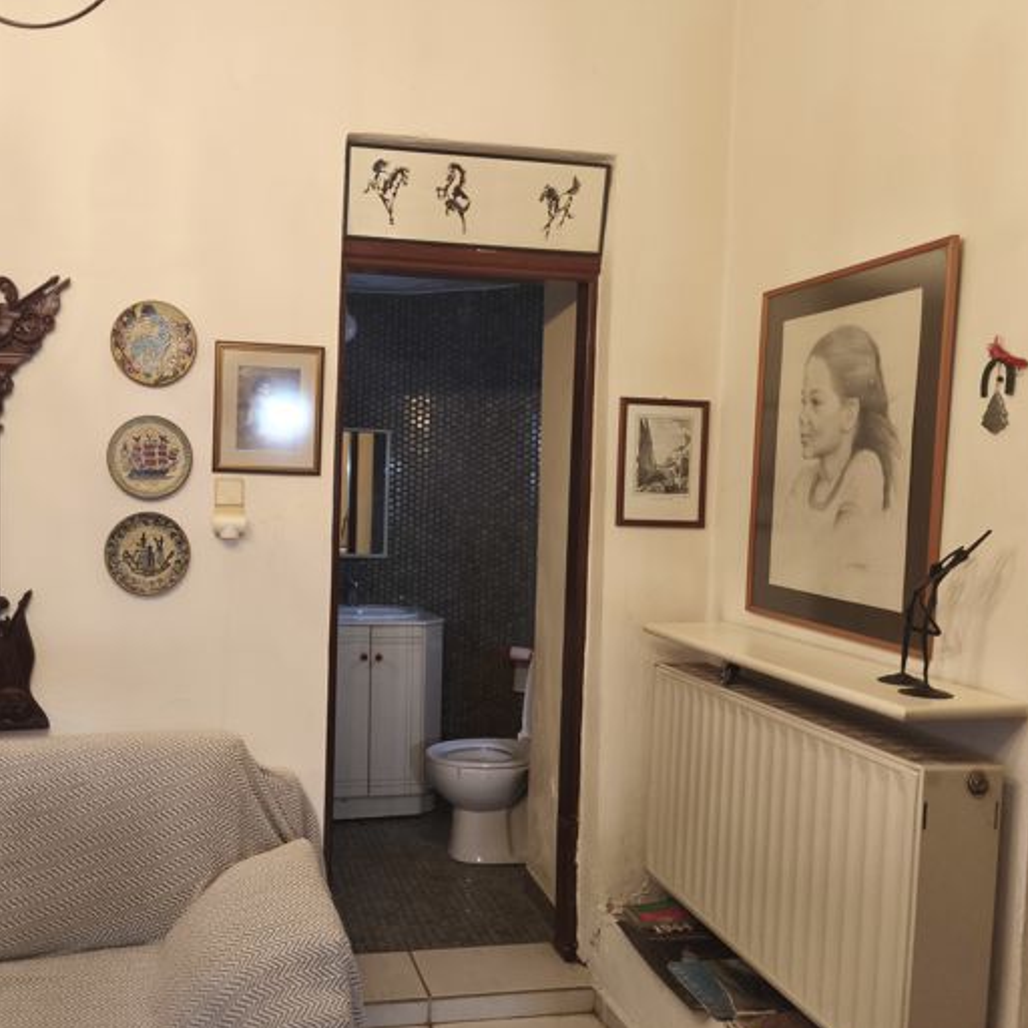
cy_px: 524
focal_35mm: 28
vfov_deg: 57.3
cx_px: 352
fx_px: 941
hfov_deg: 56.2
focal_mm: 5.35
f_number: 1.7
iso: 640
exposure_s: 1/50
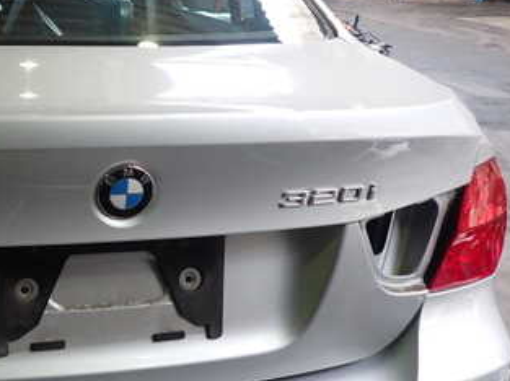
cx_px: 52
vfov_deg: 30.2
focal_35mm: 48
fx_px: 706
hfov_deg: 37.2
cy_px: 163
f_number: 2
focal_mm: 4.5
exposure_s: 1/100
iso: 200
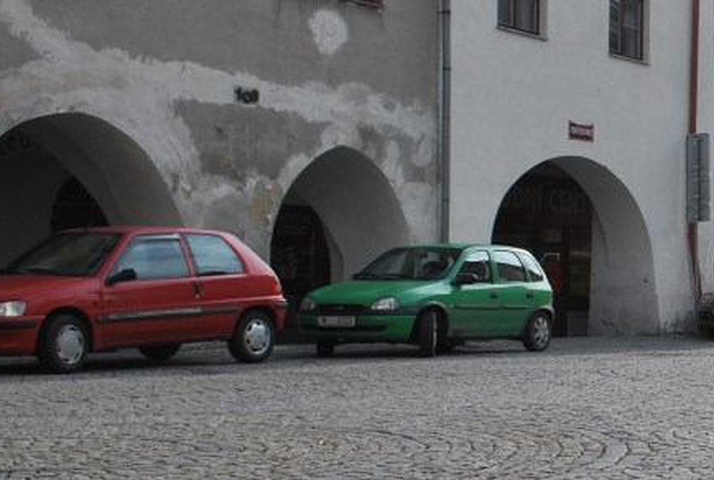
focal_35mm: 80
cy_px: 350
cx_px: 882
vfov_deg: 17.1
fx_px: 1591
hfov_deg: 23.0
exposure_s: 1/250
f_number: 8
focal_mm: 20
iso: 100
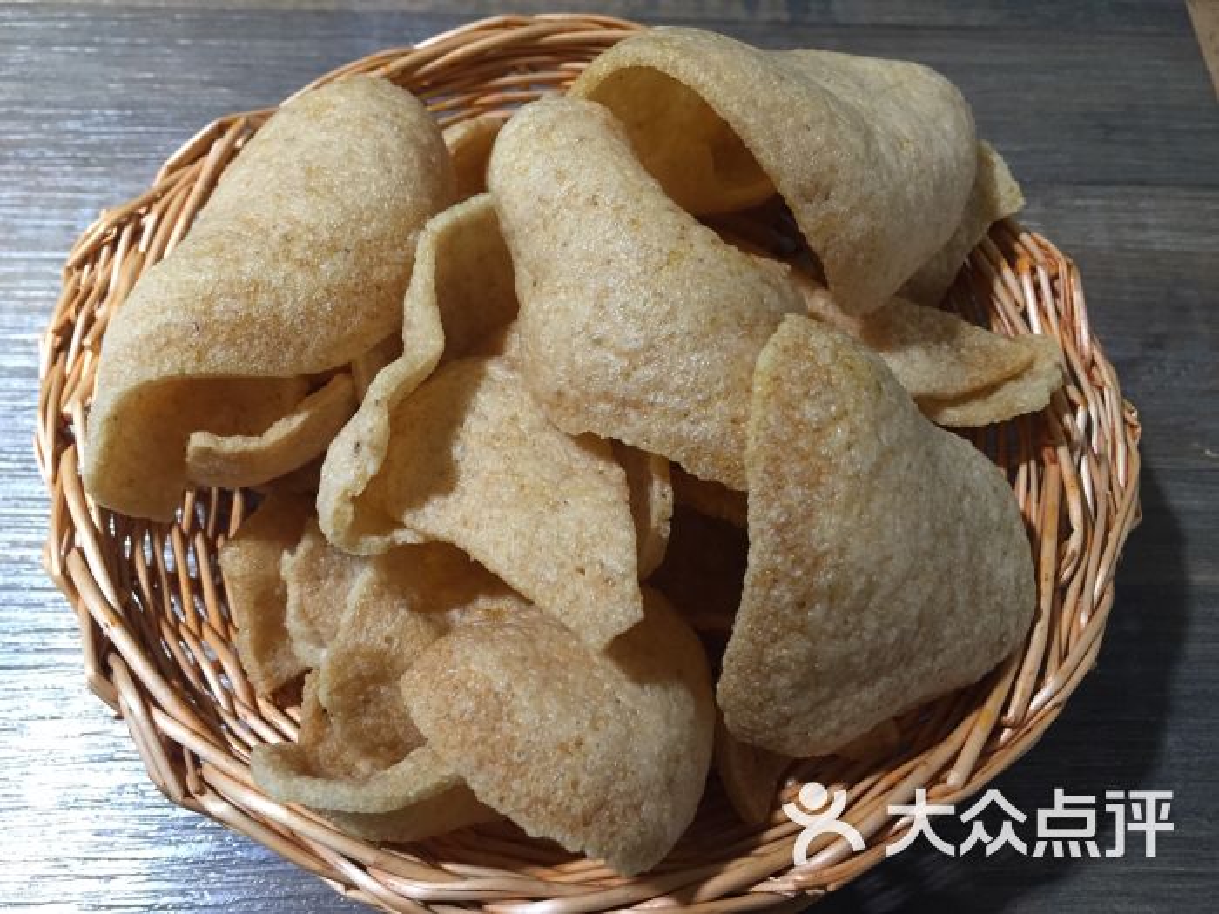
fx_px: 1021
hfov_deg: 61.7
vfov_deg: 48.2
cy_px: 457
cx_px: 610
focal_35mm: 29
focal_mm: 4.15
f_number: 2.2
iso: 160
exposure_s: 1/33
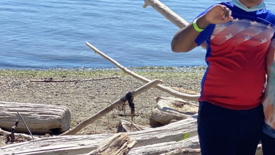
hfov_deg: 17.4
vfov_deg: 10.0
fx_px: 882
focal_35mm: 121
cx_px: 261
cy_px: 103
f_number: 2
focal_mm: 6
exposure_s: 1/1497
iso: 20
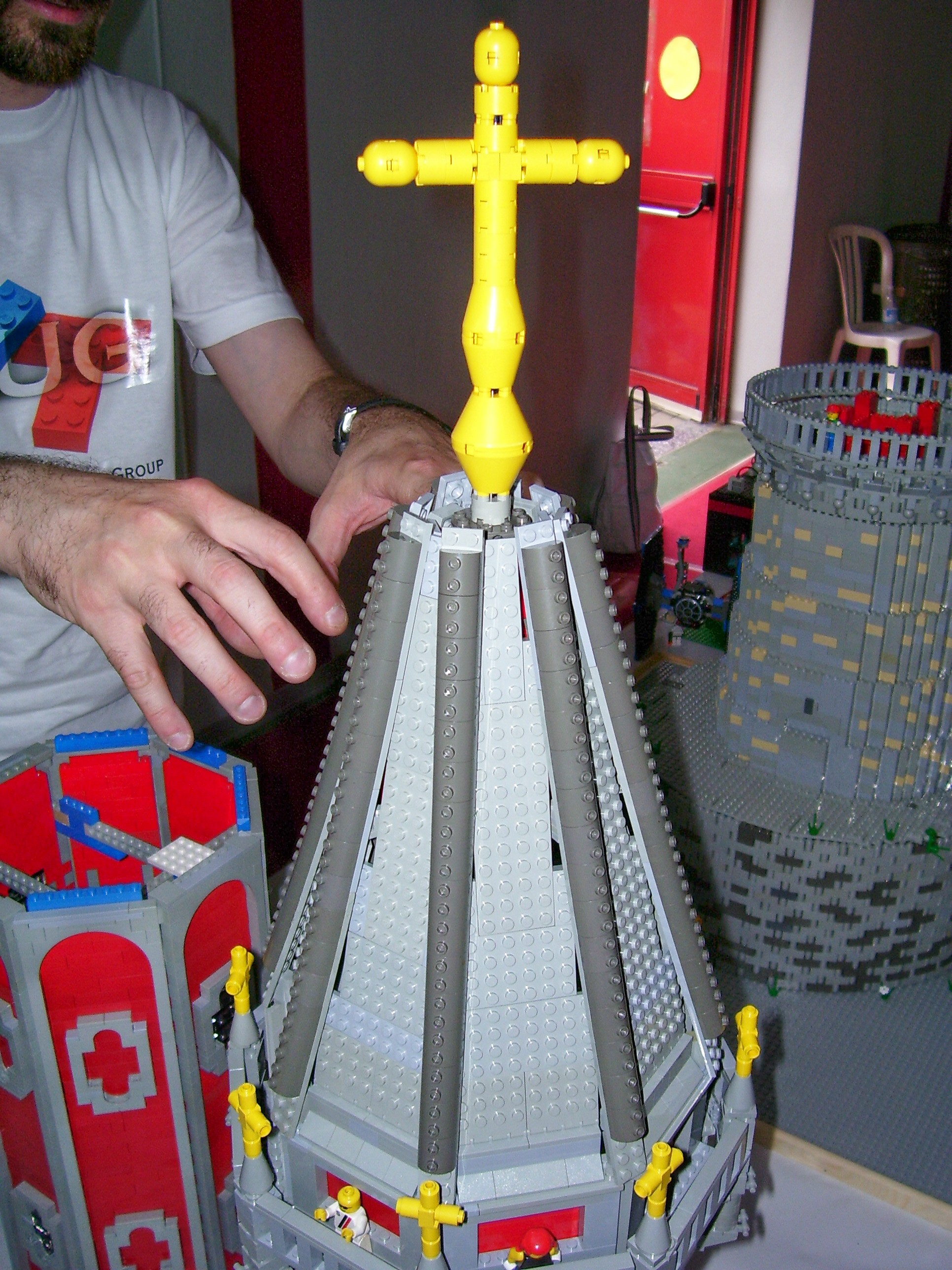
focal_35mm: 34
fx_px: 1247
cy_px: 635
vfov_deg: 54.0
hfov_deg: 41.8
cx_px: 476
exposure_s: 1/60
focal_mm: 5.6
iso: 80
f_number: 2.7
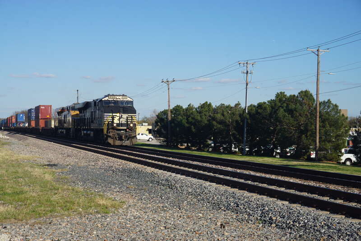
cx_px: 180
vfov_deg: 22.6
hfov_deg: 33.4
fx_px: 602
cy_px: 120
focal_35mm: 60
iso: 100
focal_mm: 40
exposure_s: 1/200
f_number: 11
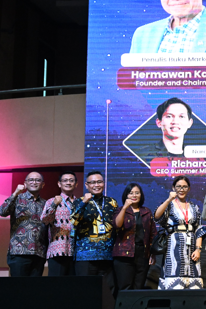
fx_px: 979
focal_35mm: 114
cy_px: 151
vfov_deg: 17.9
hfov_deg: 11.0
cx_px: 406
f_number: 5.6
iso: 5000
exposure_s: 1/125
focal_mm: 43
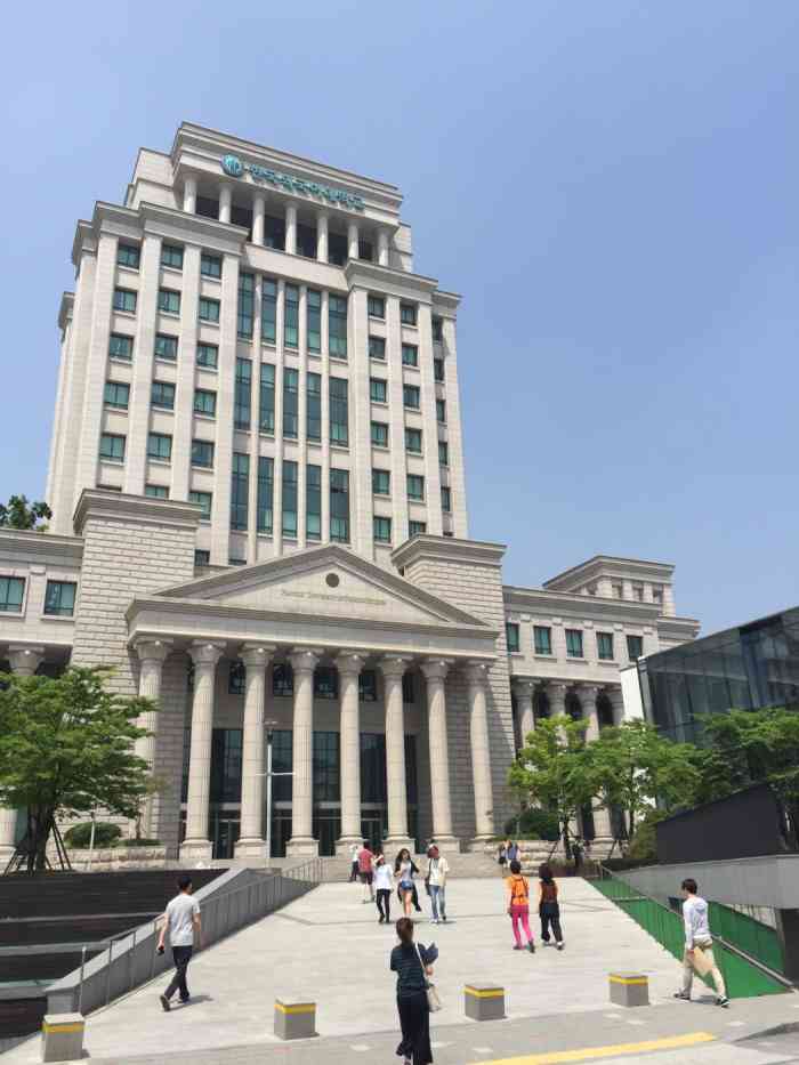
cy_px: 532
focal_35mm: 29
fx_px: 892
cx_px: 400
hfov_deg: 48.2
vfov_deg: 61.7
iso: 32
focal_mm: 4.15
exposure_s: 1/2475
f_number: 2.2
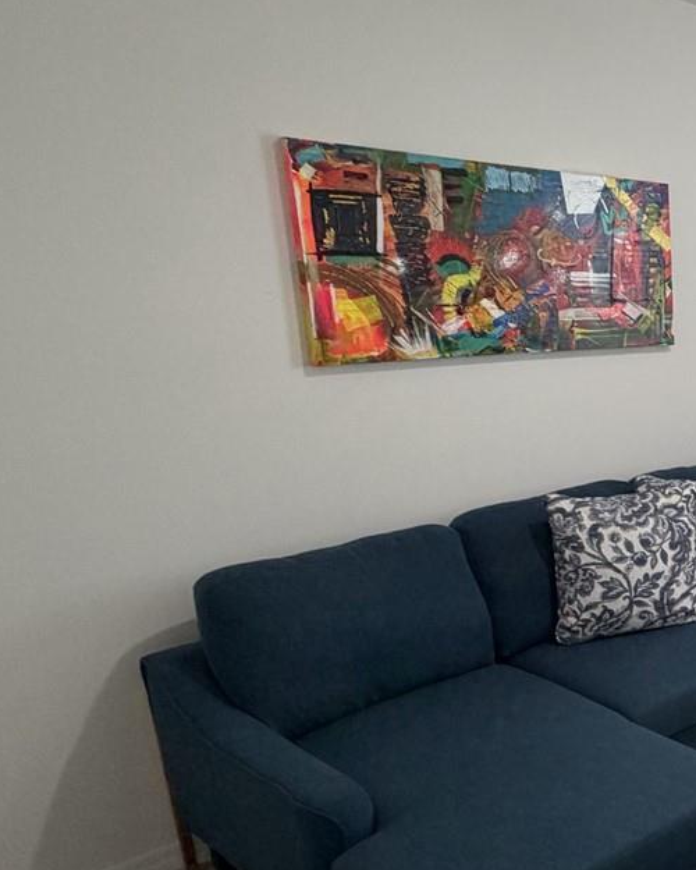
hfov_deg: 29.5
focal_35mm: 35
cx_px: 994
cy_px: 472
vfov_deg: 51.5
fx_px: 901
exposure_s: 1/120
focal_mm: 2.22
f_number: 2.2
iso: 250
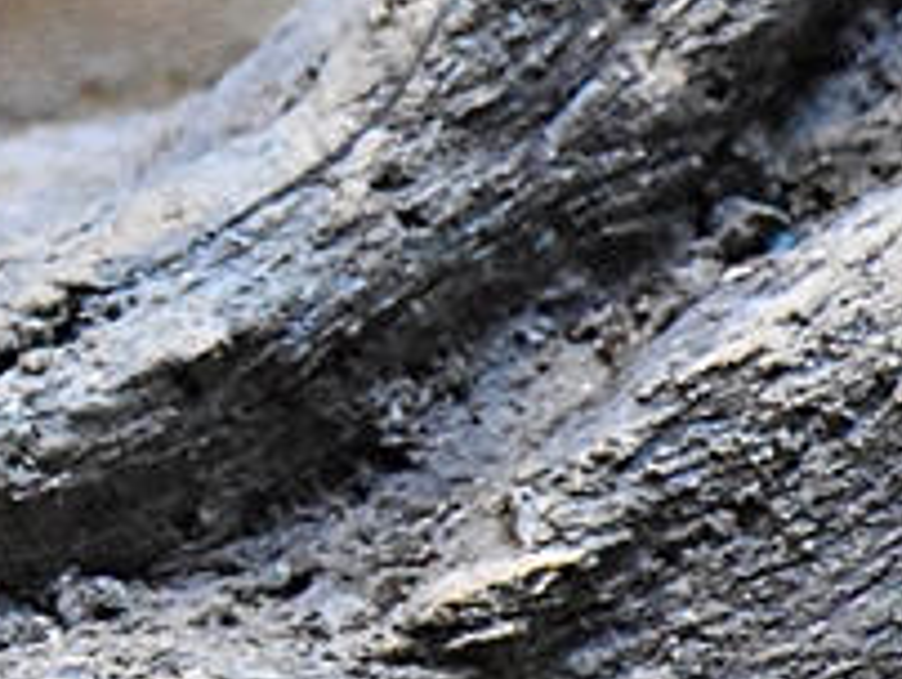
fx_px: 26688
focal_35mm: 1023
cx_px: -420
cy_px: 34
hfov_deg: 1.9
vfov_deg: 1.5
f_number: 5.6
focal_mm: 140
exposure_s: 1/125
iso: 12800
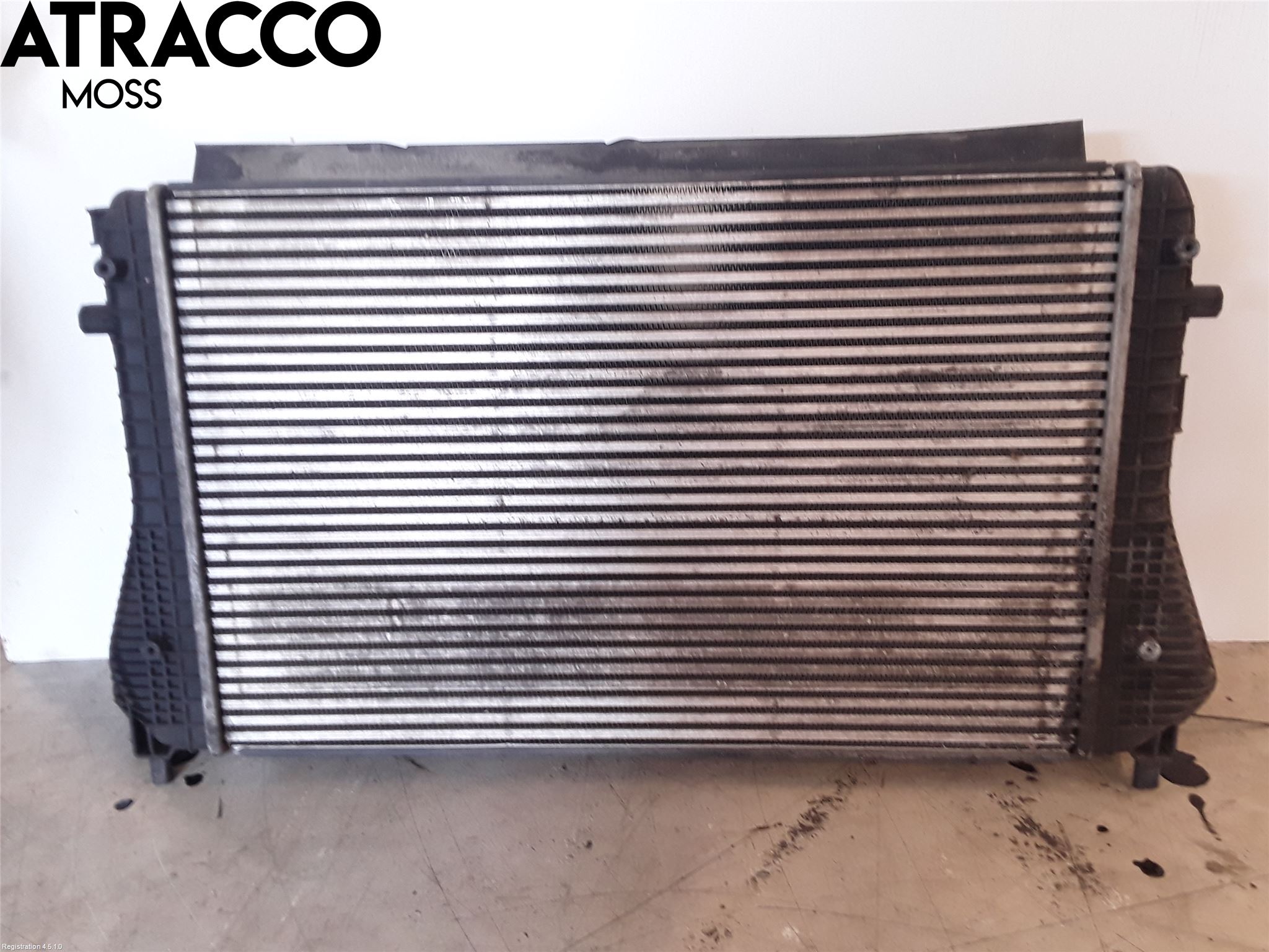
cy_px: 476
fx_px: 1026
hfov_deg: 63.4
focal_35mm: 28
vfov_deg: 49.7
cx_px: 634
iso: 100
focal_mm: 2.91
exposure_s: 1/33
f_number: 1.9
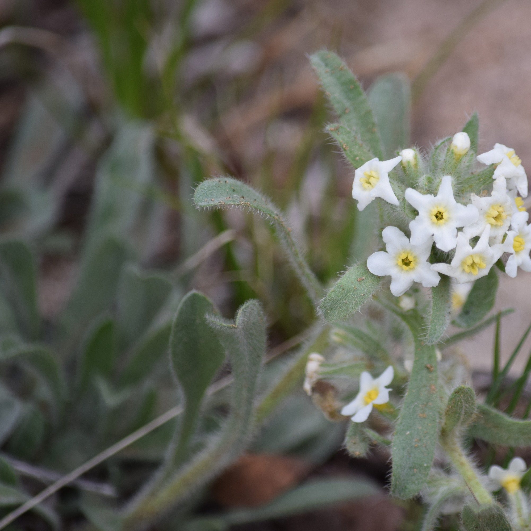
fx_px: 8972
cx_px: 377
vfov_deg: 3.4
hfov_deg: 3.4
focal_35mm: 517
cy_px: 265
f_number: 5.6
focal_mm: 270
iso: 400
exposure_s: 1/500
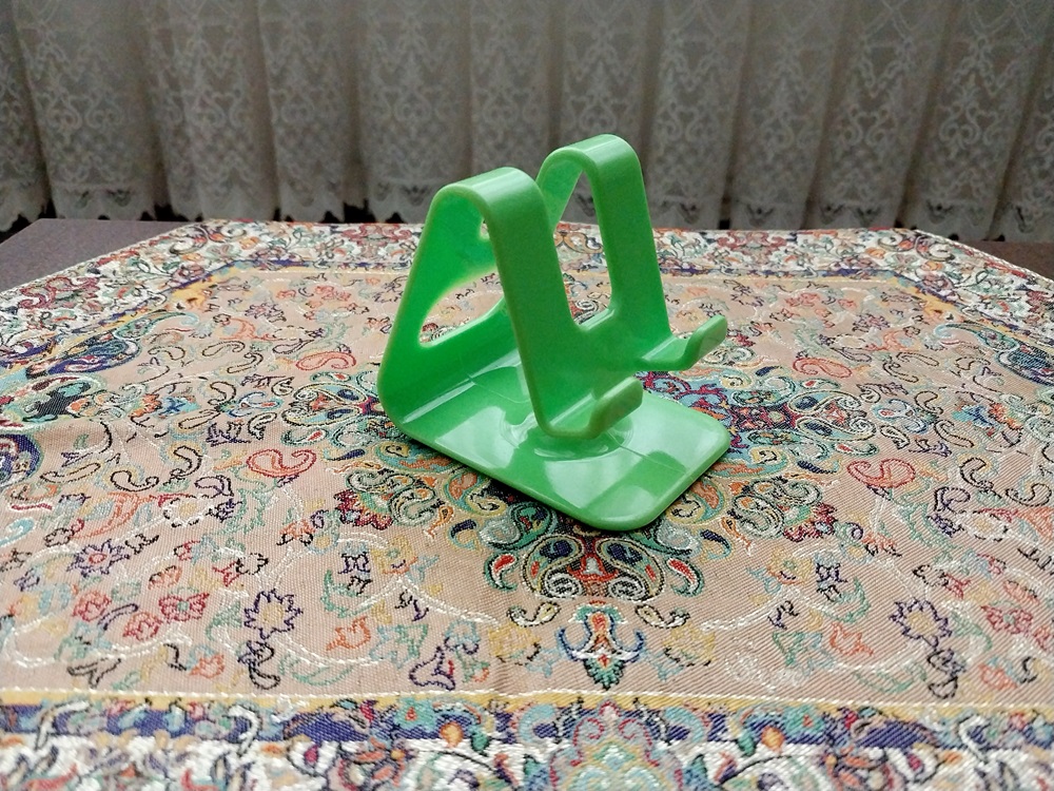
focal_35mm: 26
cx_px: 527
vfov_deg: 53.1
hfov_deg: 67.3
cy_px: 396
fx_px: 792
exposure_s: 1/50
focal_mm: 4
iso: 400
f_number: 1.8
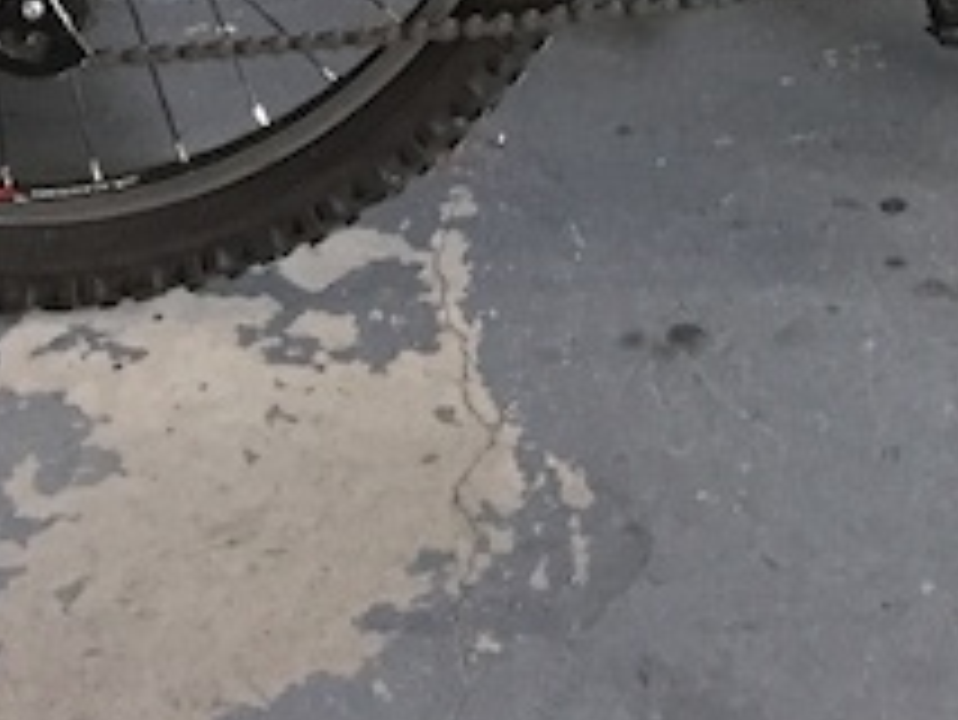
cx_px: 1061
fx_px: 3018
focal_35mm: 109
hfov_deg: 17.4
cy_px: -544
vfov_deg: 12.5
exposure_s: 1/30
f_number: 2.2
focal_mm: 4.15
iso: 160
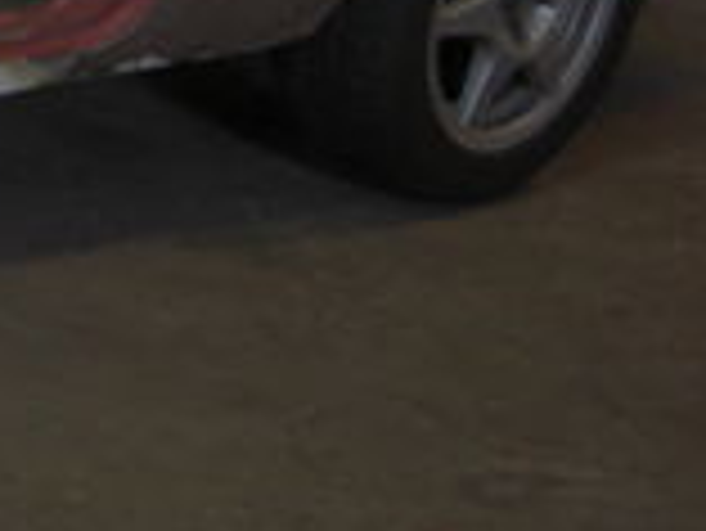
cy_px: -140
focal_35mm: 155
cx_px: -693
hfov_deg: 11.5
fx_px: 3164
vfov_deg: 9.4
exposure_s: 1/50
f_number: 2.8
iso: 200
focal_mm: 7.9
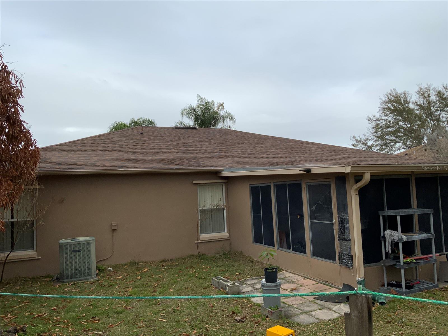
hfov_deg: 61.7
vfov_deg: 48.2
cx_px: 224
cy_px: 168
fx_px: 375
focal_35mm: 29
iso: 16
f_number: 1.8
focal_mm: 3
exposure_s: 1/997
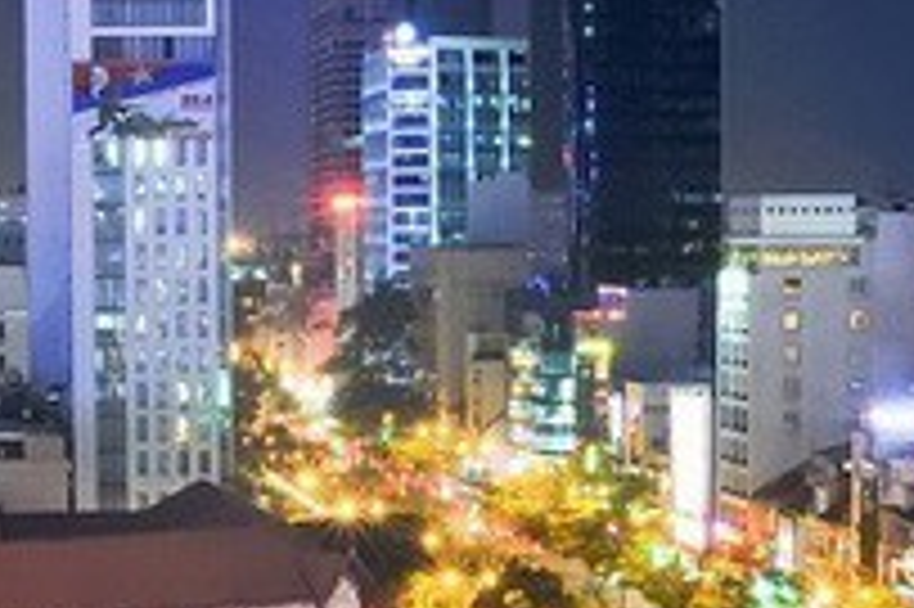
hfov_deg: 18.9
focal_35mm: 108
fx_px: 2743
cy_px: 480
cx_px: 315
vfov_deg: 12.6
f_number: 16
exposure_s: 15
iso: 100
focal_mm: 17
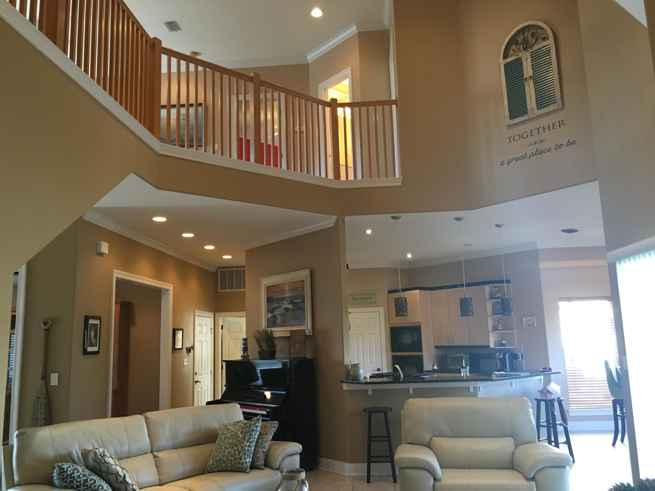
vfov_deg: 48.2
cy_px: 246
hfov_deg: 61.7
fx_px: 549
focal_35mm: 29
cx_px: 328
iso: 100
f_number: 2.2
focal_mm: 4.15
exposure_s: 1/30
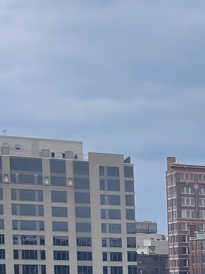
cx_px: 716
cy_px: 410
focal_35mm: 152
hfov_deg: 7.8
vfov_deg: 12.4
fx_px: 1201
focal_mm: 4.2
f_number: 1.6
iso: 32
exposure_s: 1/698
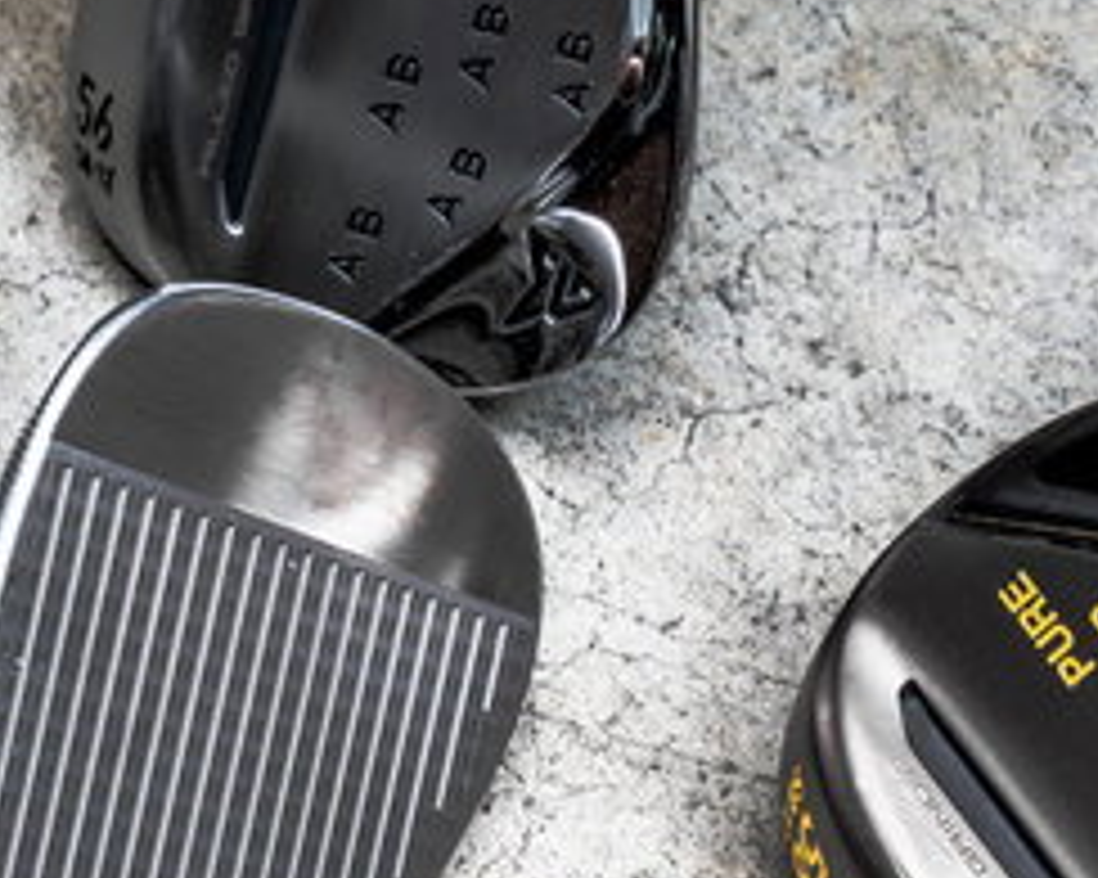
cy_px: 1141
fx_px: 4255
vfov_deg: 11.5
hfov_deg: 13.9
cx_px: -495
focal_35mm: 131
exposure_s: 1/250
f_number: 13
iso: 125
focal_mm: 34
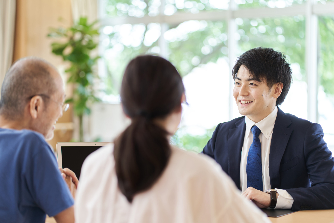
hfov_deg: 23.9
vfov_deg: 16.1
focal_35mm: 85
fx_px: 789
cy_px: 112
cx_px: 167
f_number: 2
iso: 200
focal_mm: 85
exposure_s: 1/100
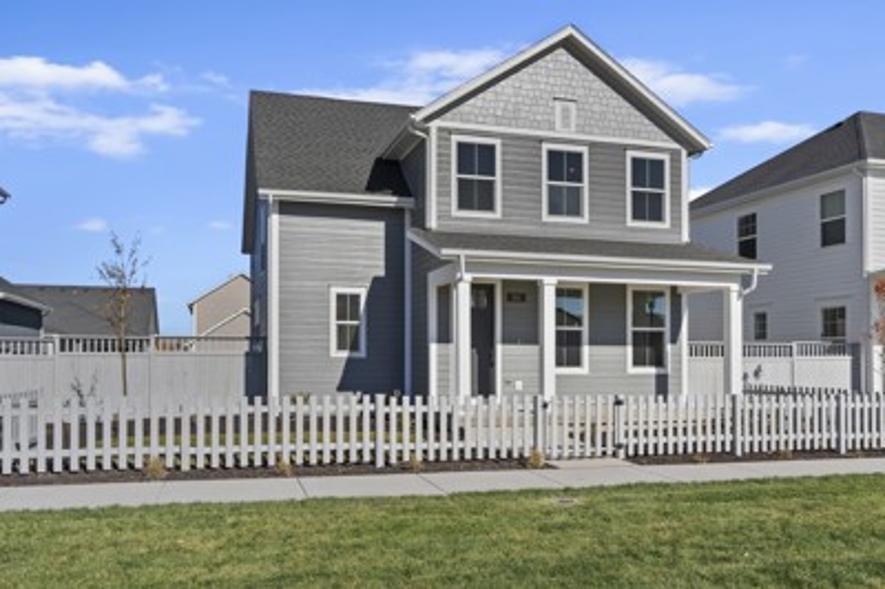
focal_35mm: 30
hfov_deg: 62.0
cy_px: 294
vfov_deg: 43.5
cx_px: 442
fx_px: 737
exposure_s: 1/250
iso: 100
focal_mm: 20
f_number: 10
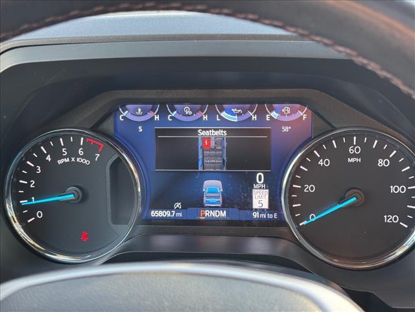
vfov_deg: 30.3
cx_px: 208
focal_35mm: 48
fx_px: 575
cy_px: 156
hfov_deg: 39.7
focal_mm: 6.76
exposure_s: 1/60
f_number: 1.78
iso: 100
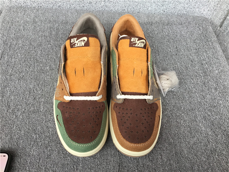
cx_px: 114
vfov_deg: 45.4
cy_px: 86
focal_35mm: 31
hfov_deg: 58.4
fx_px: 205
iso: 50
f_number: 2.4
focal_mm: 3.3
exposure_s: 1/100
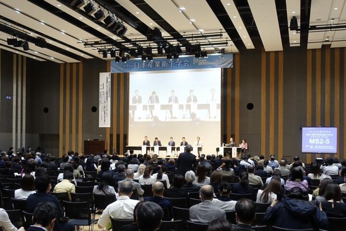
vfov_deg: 53.1
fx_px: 231
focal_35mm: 24
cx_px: 173
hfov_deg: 73.7
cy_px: 116
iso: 160
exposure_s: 1/30
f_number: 1.8
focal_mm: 8.8
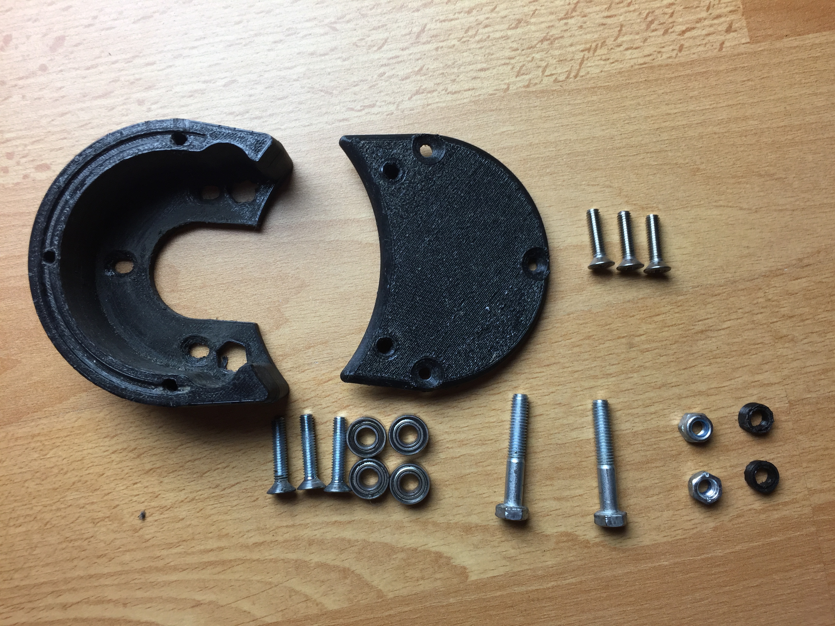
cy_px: 313
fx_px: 700
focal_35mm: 29
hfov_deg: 61.7
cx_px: 418
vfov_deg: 48.2
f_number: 2.2
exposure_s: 1/100
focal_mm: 4.15
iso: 50
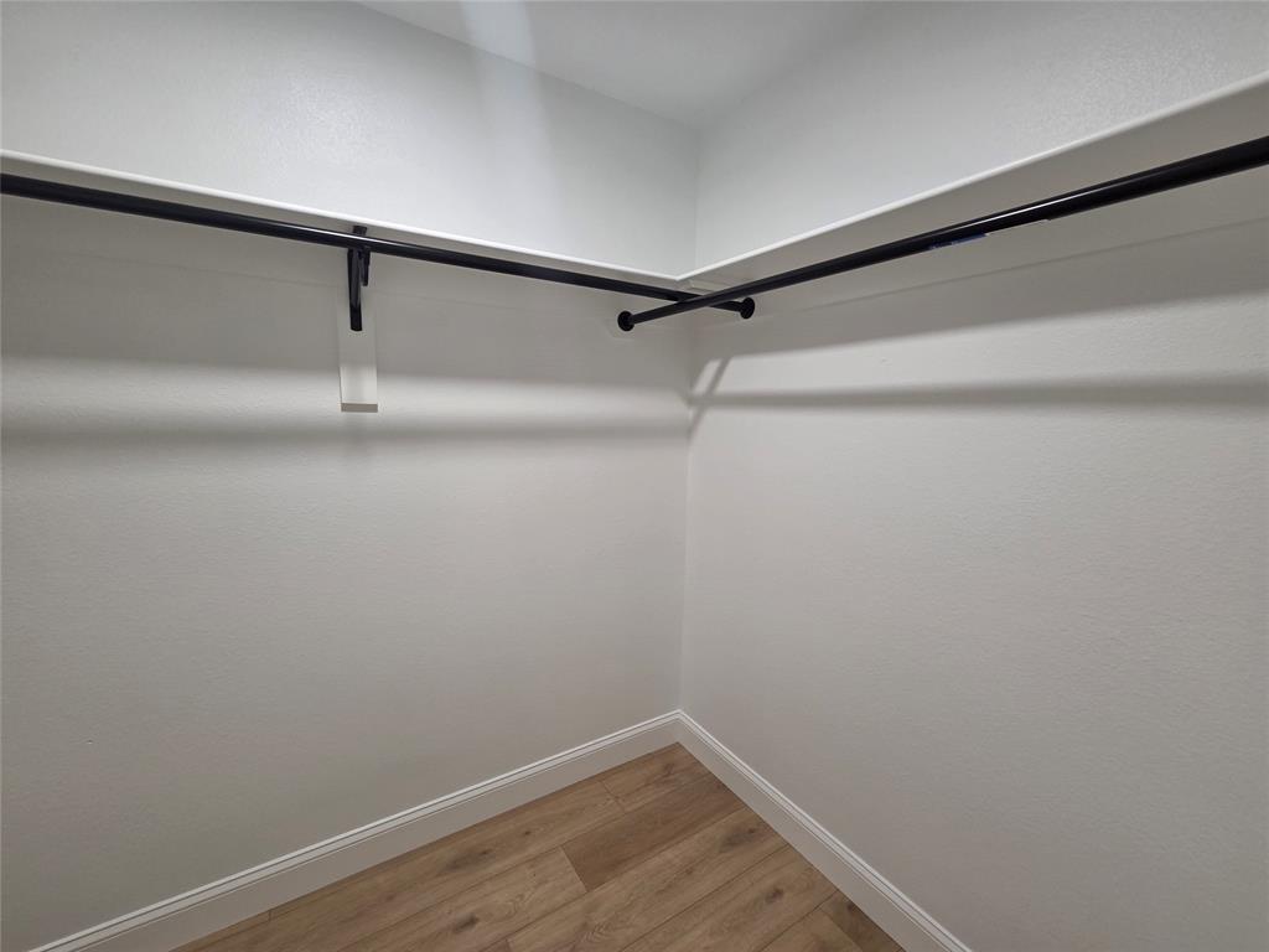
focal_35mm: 13
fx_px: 477
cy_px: 476
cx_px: 634
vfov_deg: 89.9
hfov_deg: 106.2
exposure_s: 1/60
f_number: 2.2
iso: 160
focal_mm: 2.2
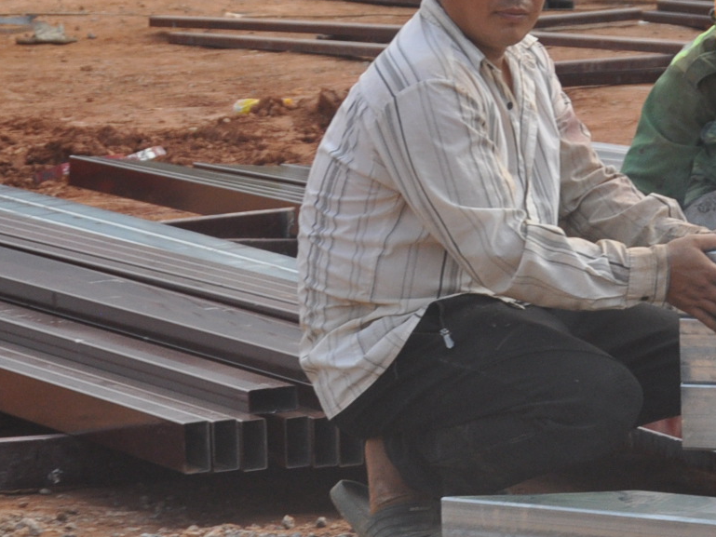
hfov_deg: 7.9
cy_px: -93
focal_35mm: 249
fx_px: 5151
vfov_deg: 5.9
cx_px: 944
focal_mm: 62
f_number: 5.3
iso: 640
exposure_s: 1/1000
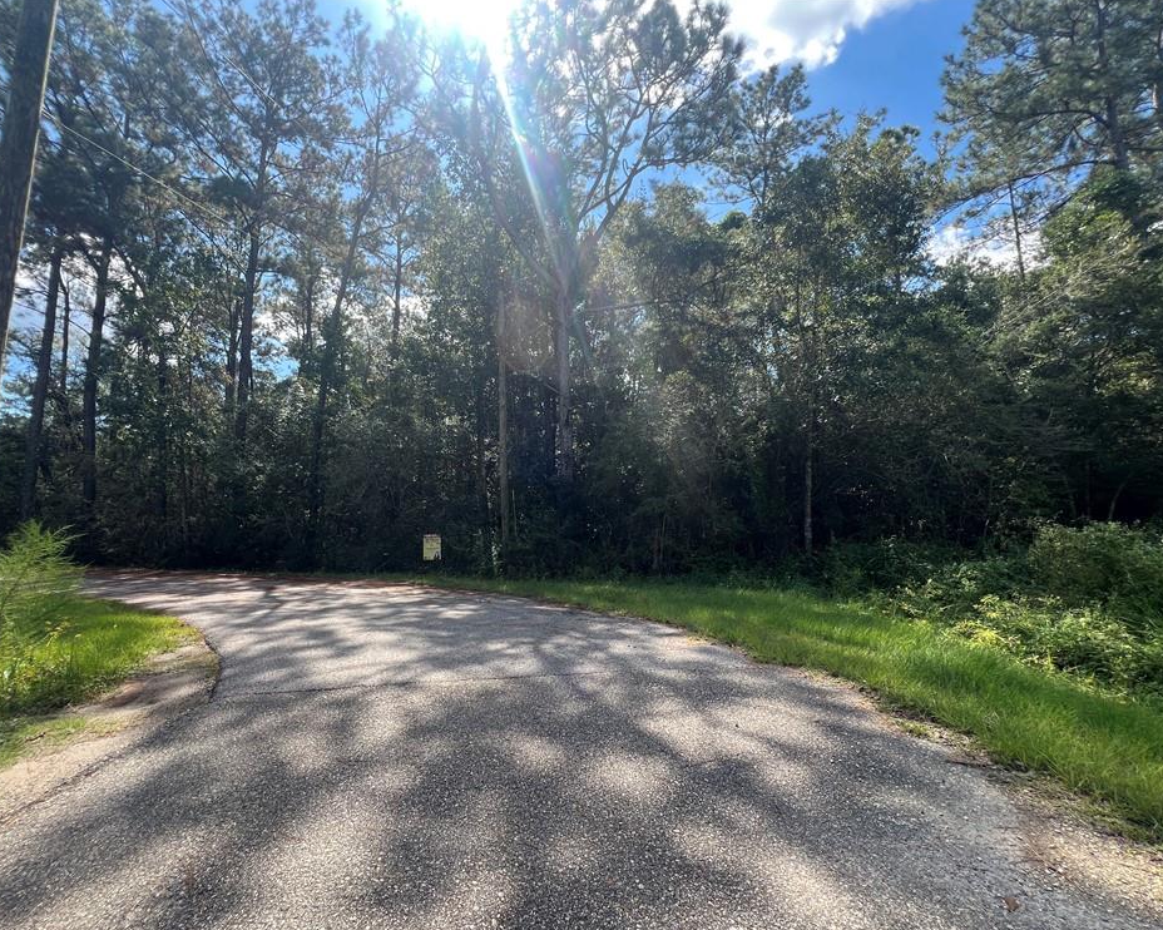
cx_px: 546
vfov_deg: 87.9
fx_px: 482
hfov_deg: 100.6
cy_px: 476
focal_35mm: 14
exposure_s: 1/413
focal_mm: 1.57
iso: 32
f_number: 1.8
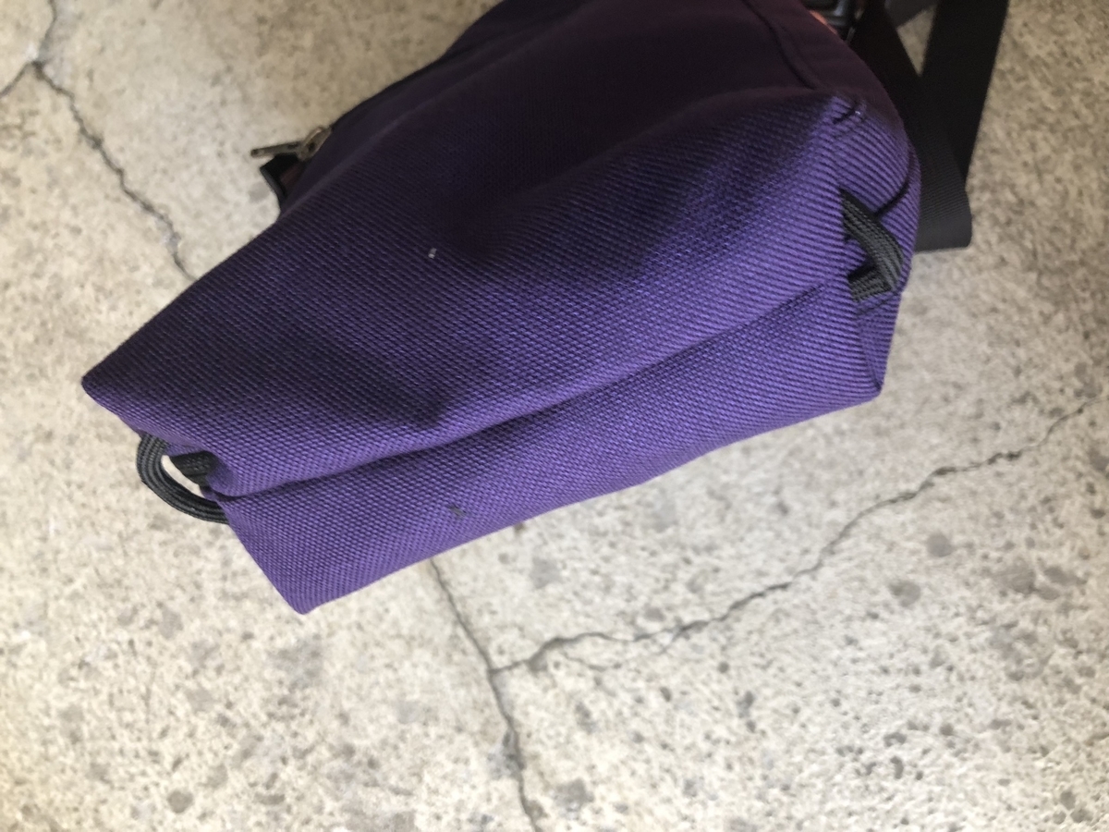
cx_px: 554
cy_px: 416
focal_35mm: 28
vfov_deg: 49.7
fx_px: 897
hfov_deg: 63.4
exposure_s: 1/15
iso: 40
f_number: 1.8
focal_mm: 4
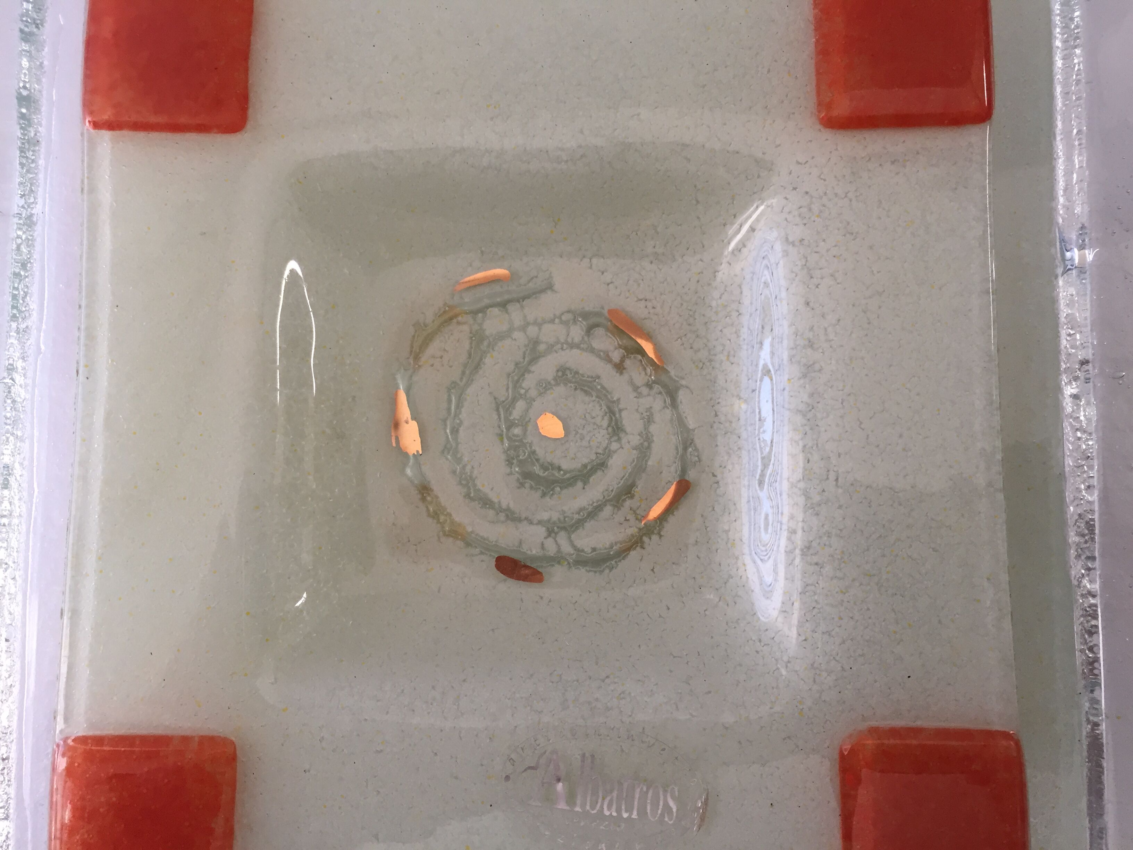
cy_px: 425
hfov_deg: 61.7
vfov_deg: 48.2
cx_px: 566
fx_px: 949
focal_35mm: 29
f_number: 2.2
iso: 50
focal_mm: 4.15
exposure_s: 1/33
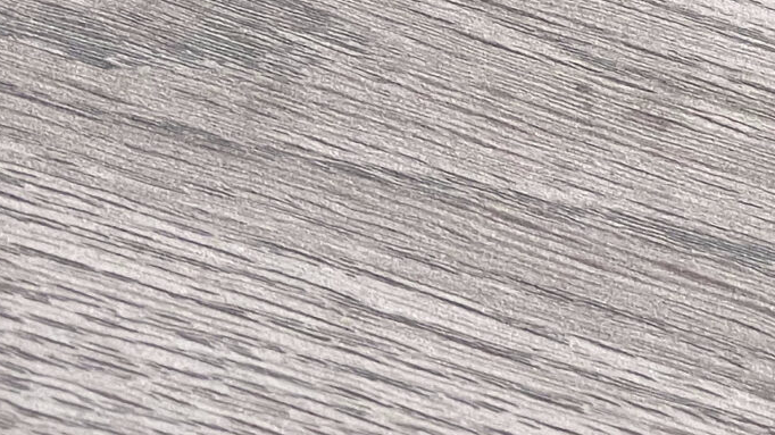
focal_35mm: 315
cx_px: 611
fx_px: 6471
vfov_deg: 3.8
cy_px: -646
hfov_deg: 6.8
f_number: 2.8
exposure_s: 1/100
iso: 50
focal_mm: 9
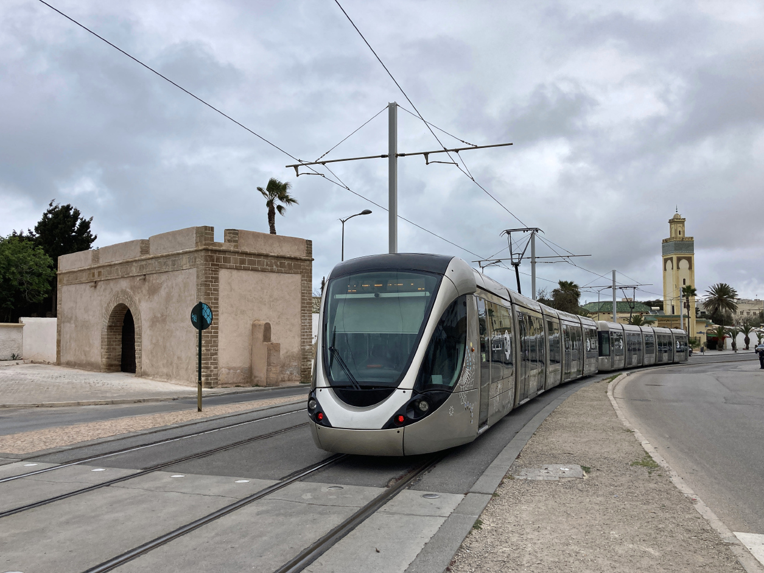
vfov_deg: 48.2
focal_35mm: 29
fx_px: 640
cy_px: 296
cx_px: 379
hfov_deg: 61.7
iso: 25
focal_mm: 3.99
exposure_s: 1/3472
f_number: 1.8
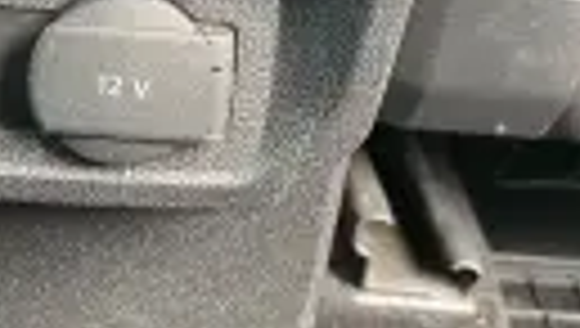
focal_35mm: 79
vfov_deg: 14.8
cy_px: -67
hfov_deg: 25.6
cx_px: 9
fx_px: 1217
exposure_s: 1/60
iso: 500
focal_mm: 4.25
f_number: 1.8
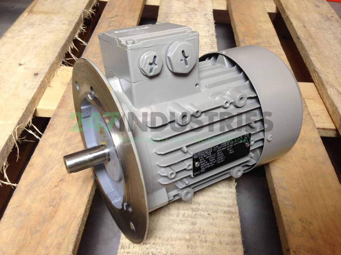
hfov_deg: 55.4
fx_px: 325
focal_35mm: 33
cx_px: 170
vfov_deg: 42.9
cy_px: 128
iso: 80
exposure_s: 1/20
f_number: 2.4
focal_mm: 4.12
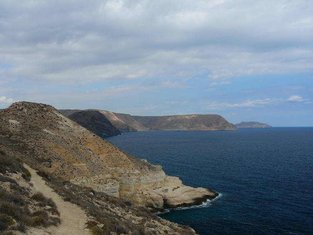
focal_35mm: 35
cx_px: 156
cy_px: 118
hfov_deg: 52.6
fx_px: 316
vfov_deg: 40.7
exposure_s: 1/200
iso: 100
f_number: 5.6
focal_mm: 7.4
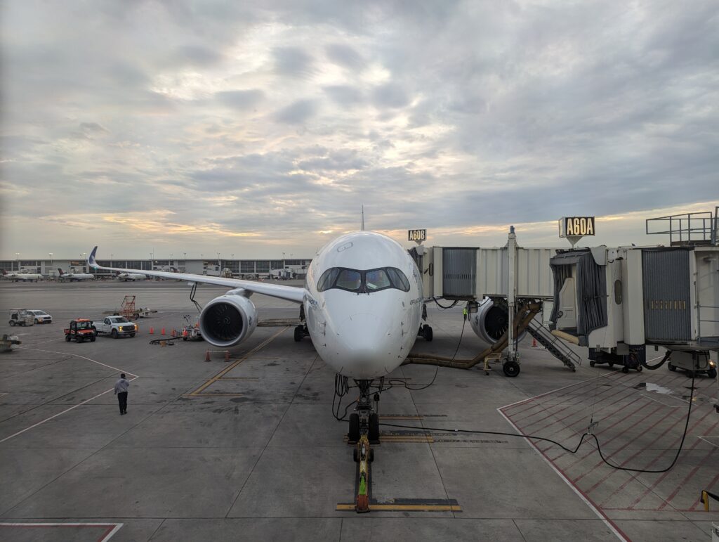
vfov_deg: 56.9
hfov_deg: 71.5
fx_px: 499
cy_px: 271
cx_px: 360
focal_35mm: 24
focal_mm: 6.81
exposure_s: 1/34.1
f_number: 1.85
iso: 43
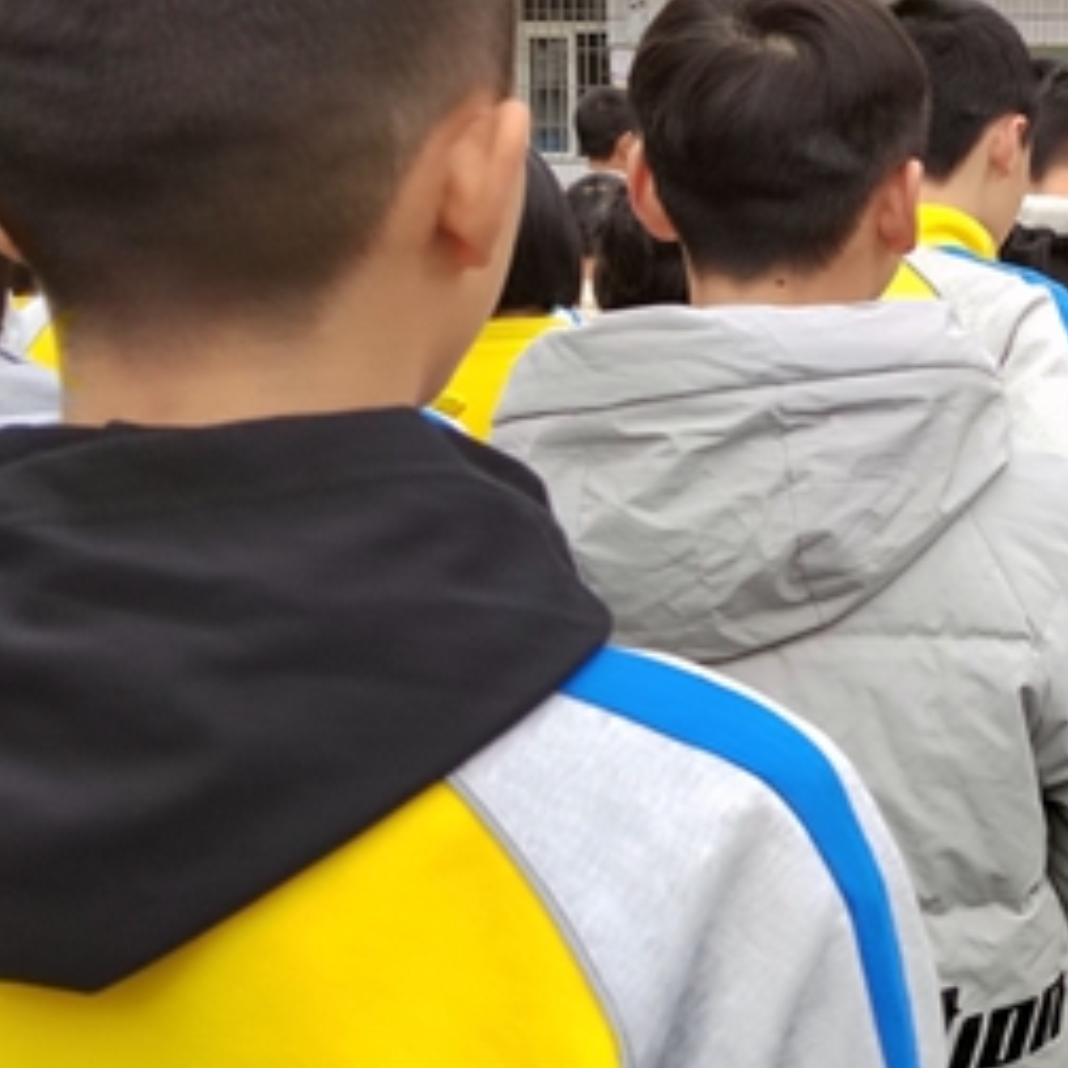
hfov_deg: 21.8
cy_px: 292
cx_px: 1246
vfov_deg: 23.2
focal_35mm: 74
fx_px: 2583
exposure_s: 1/100
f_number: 1.9
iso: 103
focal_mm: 5.52
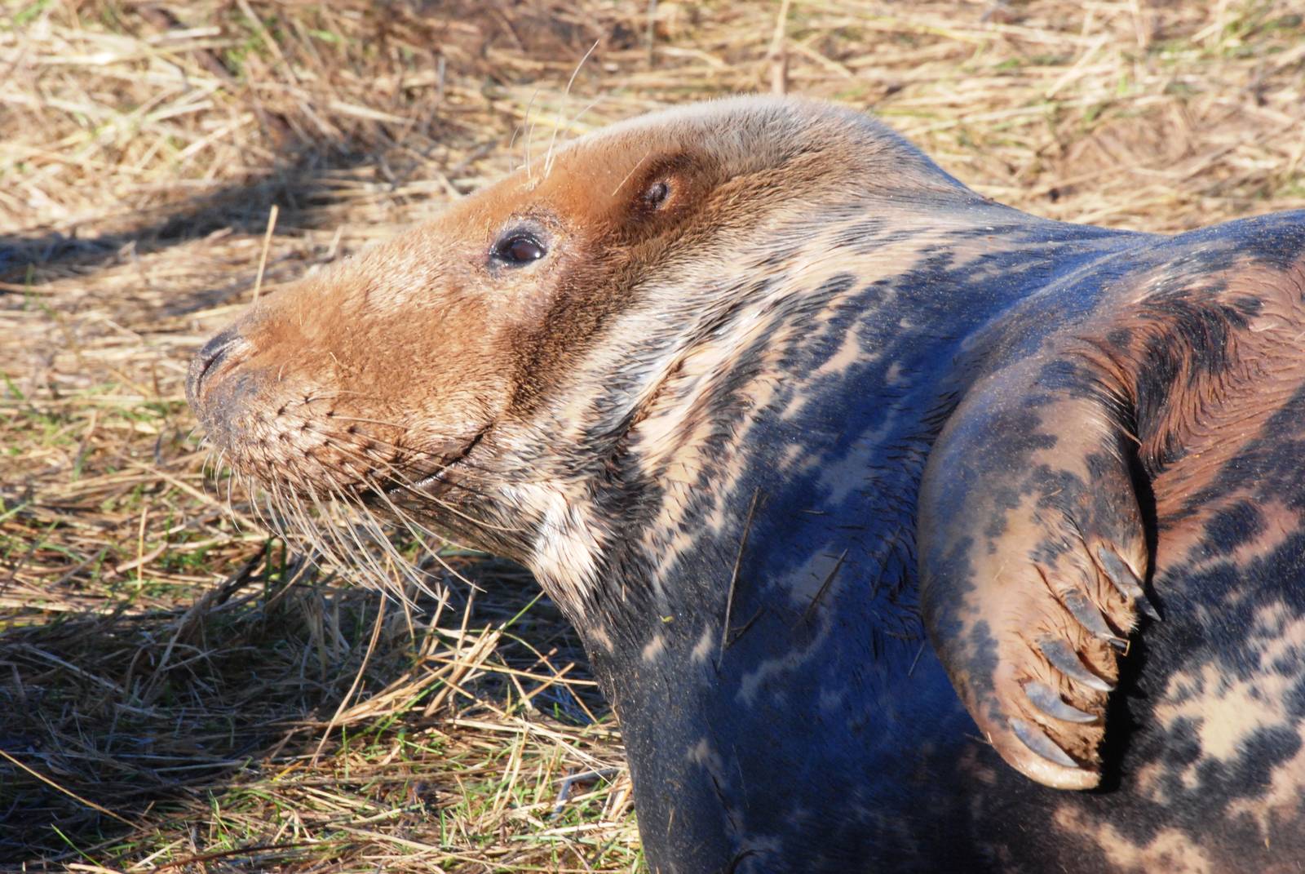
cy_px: 437
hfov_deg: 4.6
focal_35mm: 450
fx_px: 16332
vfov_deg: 3.1
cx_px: 652
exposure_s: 1/160
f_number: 20
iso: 1000
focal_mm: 300
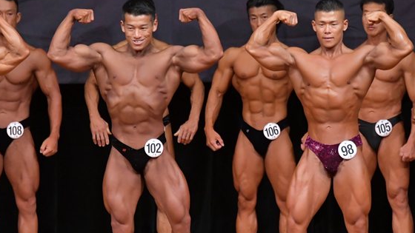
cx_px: 223
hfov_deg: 5.2
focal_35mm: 413
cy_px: 157
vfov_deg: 2.9
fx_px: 4545
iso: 5000
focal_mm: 190
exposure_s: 1/400
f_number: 5.6
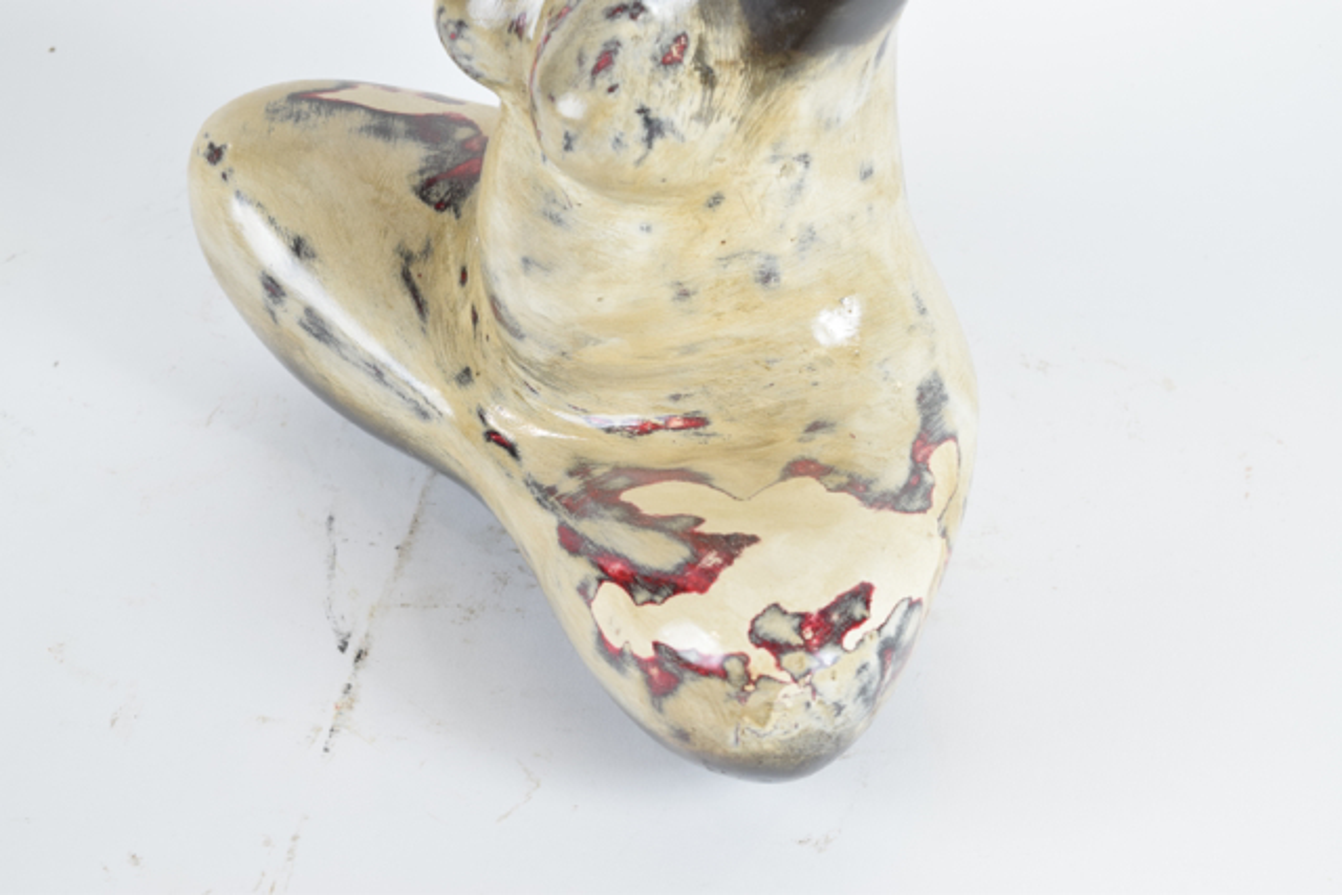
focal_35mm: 82
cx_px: 671
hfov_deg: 24.6
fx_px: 3076
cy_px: 448
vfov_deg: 16.6
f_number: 8
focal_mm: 55
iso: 800
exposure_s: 1/125
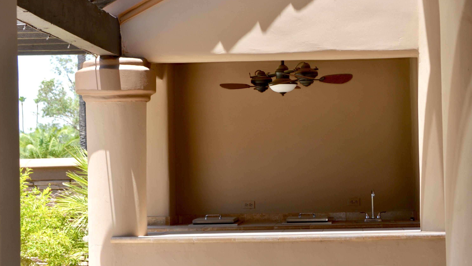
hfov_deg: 21.8
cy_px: 124
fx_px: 1226
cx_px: 235
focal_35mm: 98
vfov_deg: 12.4
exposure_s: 1/80
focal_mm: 62
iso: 100
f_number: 8
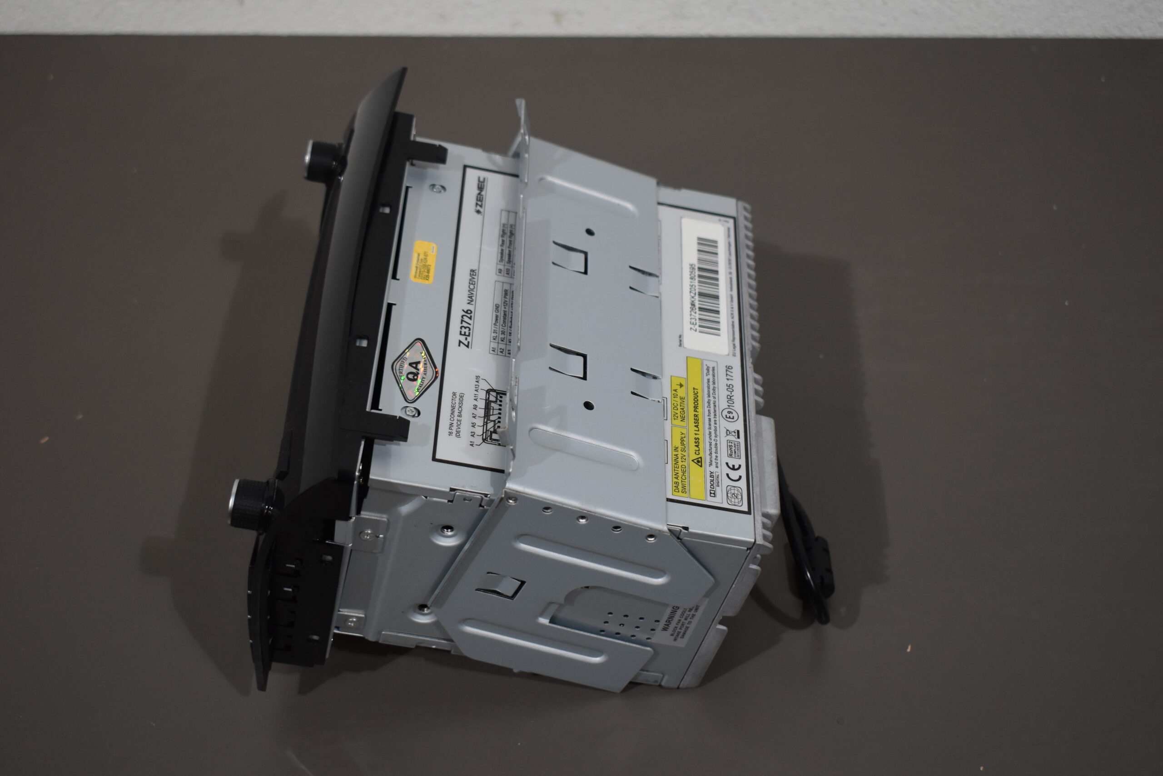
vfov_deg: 26.5
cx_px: 582
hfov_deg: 38.9
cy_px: 388
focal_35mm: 51
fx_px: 1648
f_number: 4.5
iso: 800
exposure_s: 1/250
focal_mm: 34
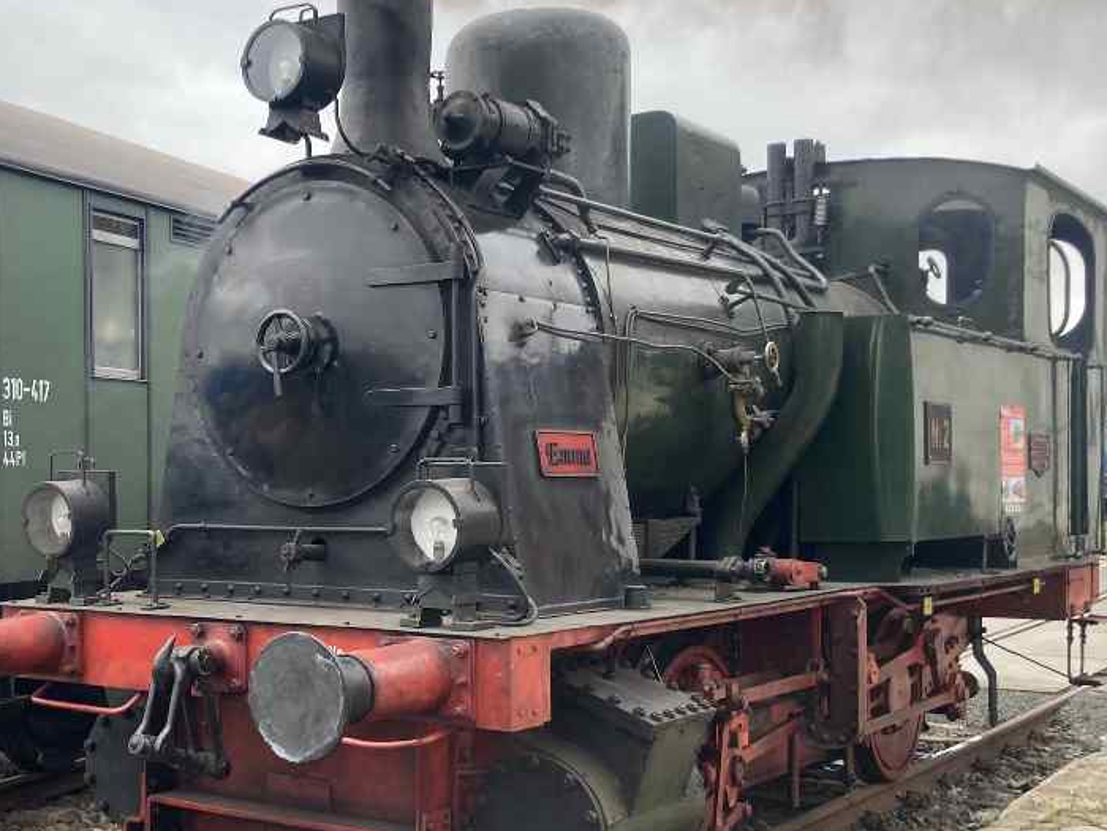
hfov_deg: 38.9
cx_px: 312
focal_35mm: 48
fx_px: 1535
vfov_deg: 30.2
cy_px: 497
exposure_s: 1/289
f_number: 1.8
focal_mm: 3.99
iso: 20
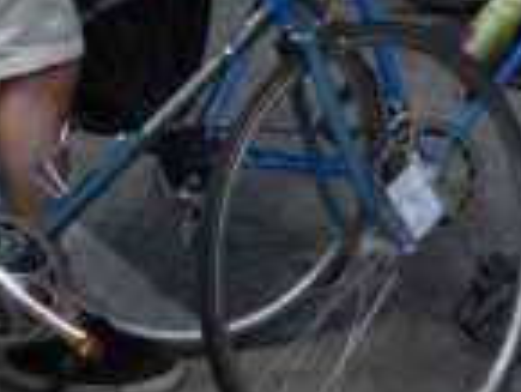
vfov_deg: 12.7
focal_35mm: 105
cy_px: -345
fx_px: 1582
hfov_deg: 18.5
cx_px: 417
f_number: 6
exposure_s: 1/640
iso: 125
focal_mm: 4
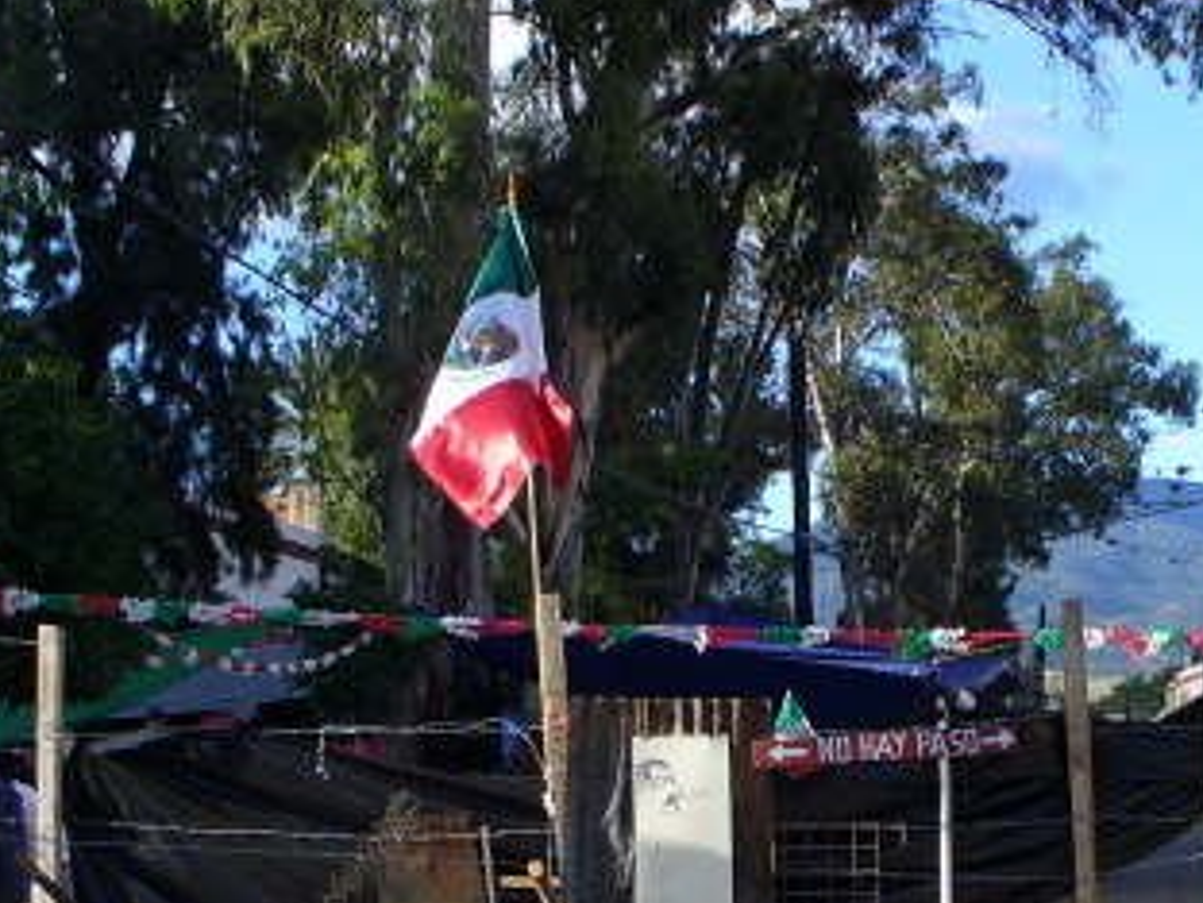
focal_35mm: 76
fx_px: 2641
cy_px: 594
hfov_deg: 25.1
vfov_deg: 19.3
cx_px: 1002
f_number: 5.6
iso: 80
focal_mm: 6.1
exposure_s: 1/125
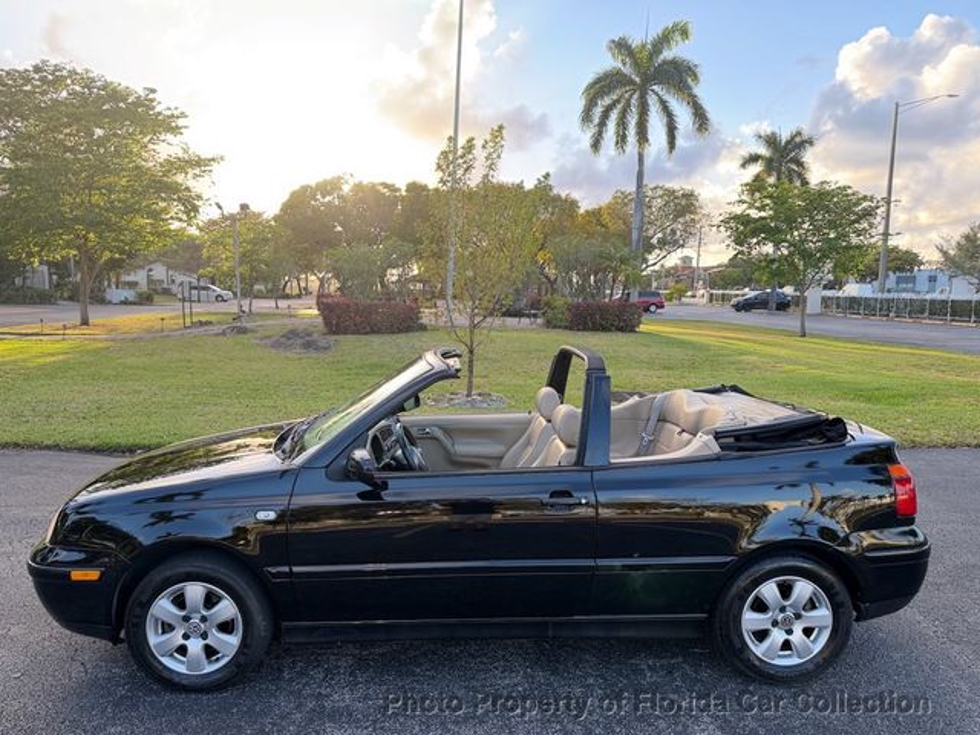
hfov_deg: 71.6
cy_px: 368
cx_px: 490
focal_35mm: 24
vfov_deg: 56.8
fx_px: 679
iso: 80
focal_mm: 6.76
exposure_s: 1/206
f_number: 1.78
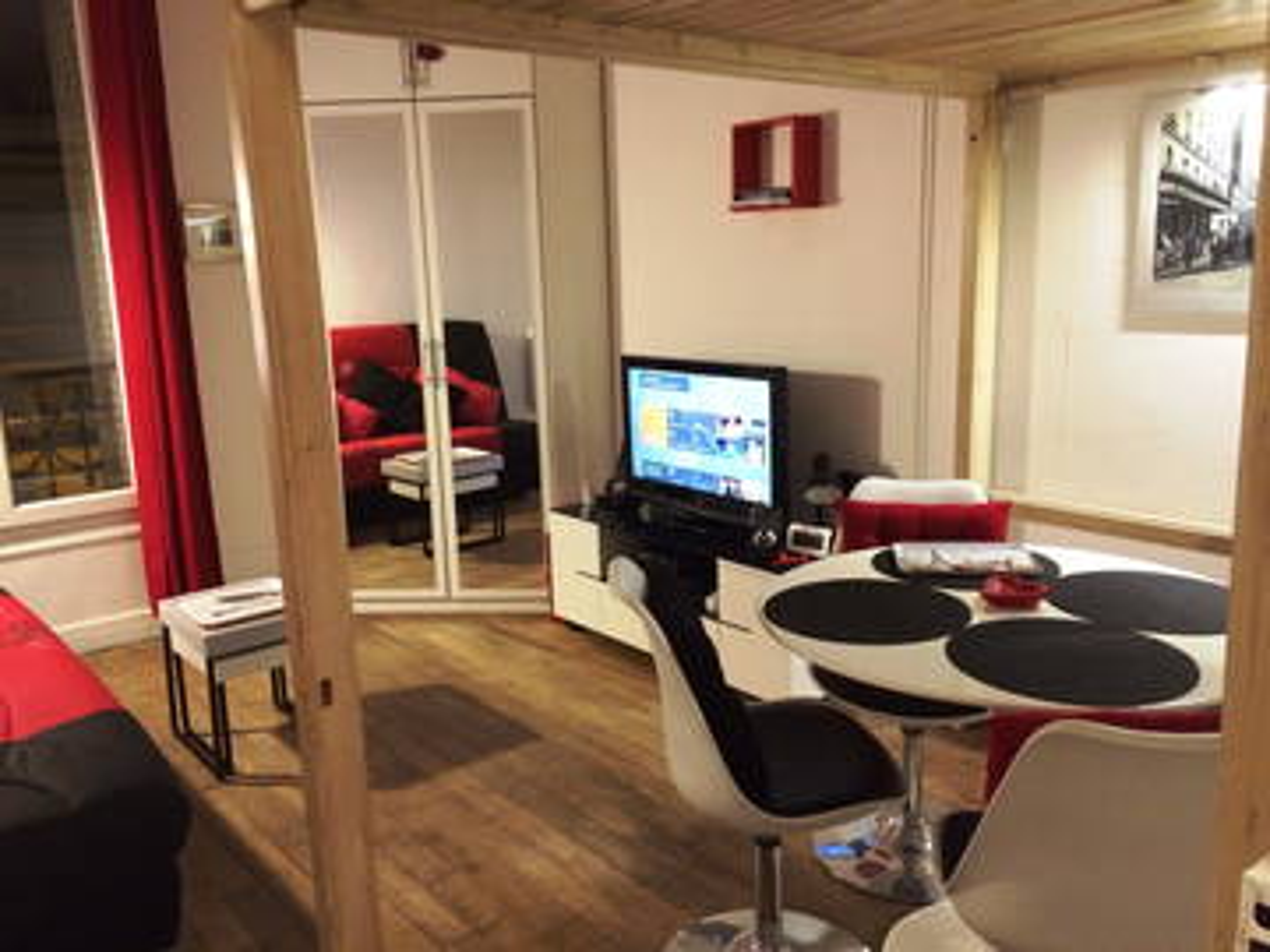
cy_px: 476
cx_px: 635
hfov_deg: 61.7
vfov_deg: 48.2
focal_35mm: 29
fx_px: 1064
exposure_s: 1/17
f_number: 2.2
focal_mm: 4.15
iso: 320
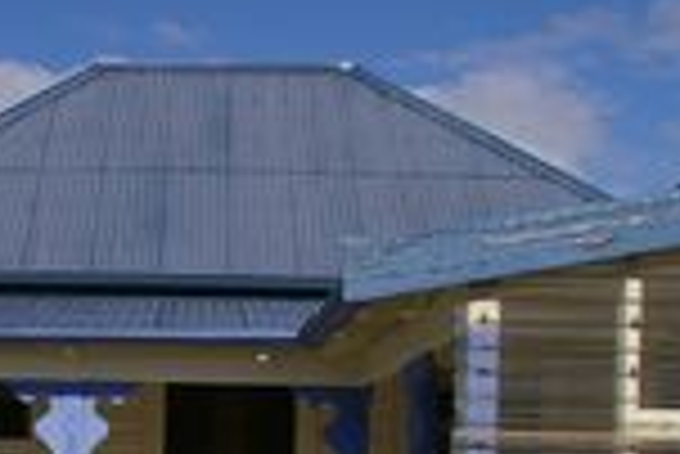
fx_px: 1588
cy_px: 393
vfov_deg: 16.1
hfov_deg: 23.3
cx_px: 14
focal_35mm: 84
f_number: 8
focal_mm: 18
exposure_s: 1/750
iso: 200
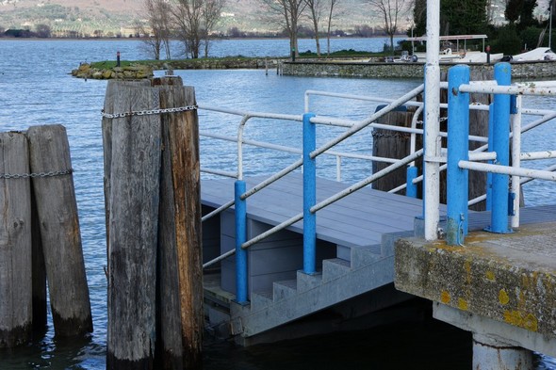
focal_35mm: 76
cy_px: 185
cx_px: 278
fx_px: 1181
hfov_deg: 26.5
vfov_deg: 17.8
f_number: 13
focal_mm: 51
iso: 200
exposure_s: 1/125
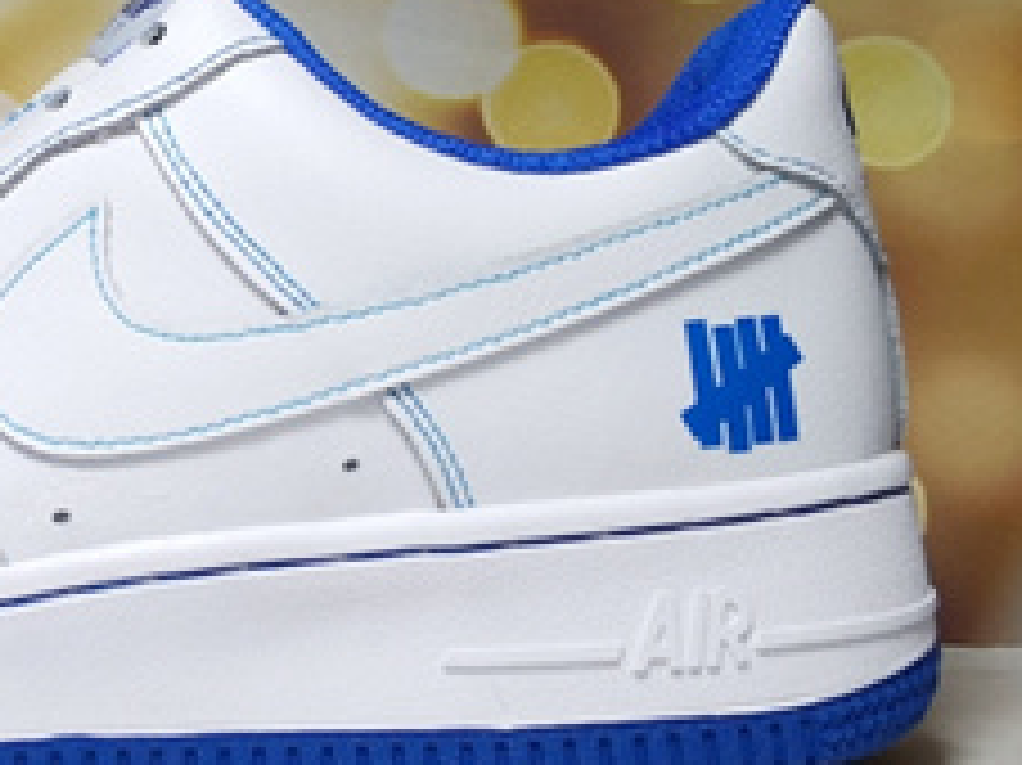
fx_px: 1889
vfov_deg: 22.8
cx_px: 32
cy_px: 277
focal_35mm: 64
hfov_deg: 28.6
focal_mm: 2.26
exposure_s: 1/414
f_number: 2.2
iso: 50
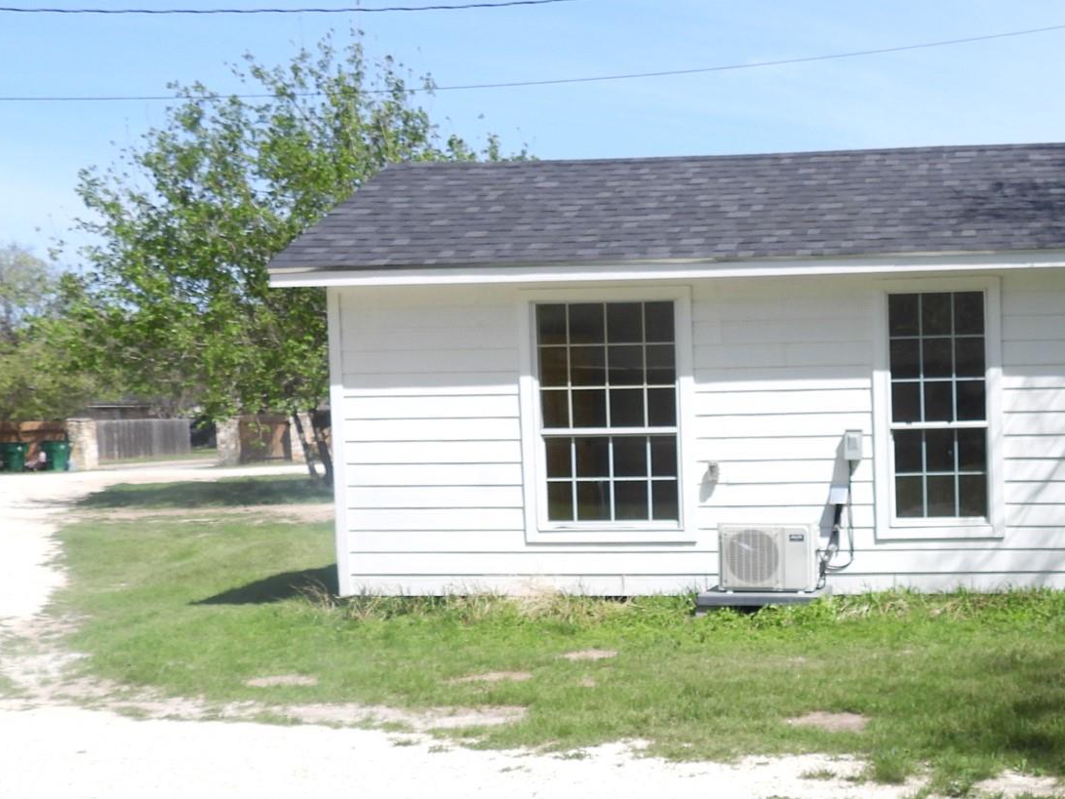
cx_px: 942
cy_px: 499
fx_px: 1384
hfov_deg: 39.3
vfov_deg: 32.0
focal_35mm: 45
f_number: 2.8
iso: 100
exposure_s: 1/1250
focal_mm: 4.3
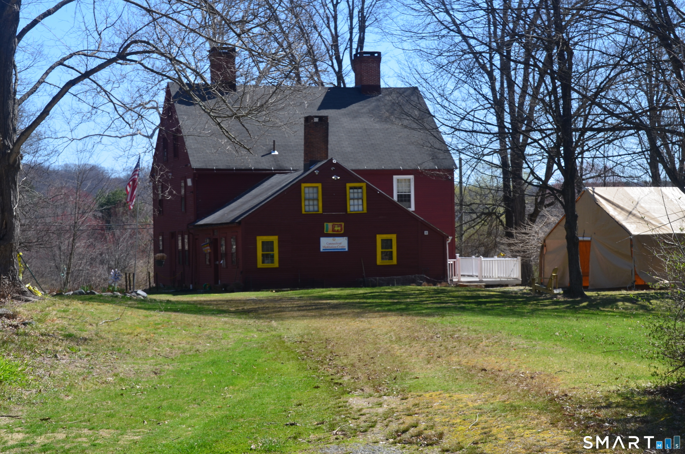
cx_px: 342
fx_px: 1424
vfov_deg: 18.1
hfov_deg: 27.0
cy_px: 227
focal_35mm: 75
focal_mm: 50
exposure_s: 1/125
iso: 160
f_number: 11
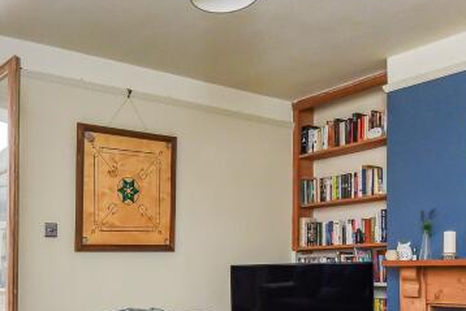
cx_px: 143
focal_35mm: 40
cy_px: 281
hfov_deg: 47.4
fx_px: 518
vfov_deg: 31.8
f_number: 9
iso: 640
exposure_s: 1/20
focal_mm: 14
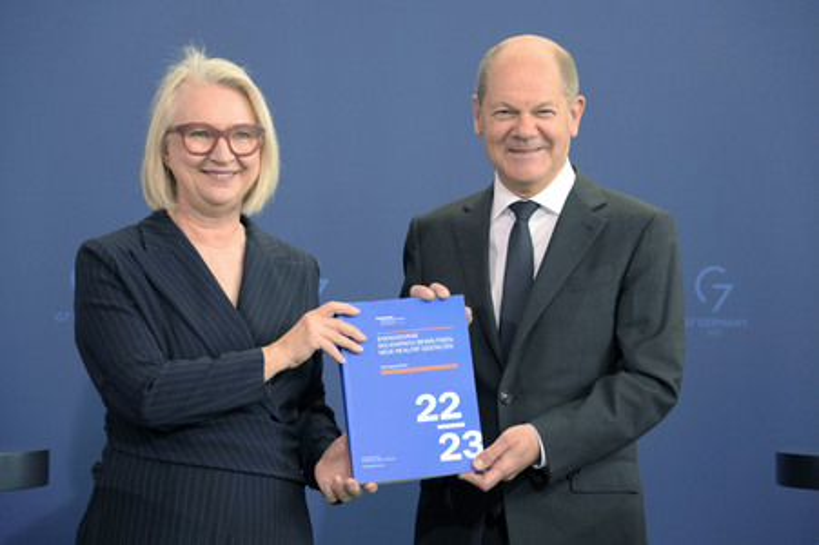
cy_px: 272
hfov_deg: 16.8
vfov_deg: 11.2
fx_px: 2773
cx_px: 410
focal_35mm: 122
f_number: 5.6
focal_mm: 122
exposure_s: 1/400
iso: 8000
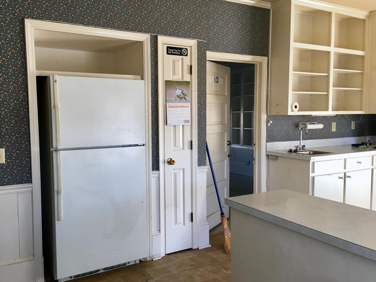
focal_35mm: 31
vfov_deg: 45.4
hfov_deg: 58.3
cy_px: 143
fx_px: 337
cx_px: 176
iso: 32
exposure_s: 1/33
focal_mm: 4.15
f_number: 2.2
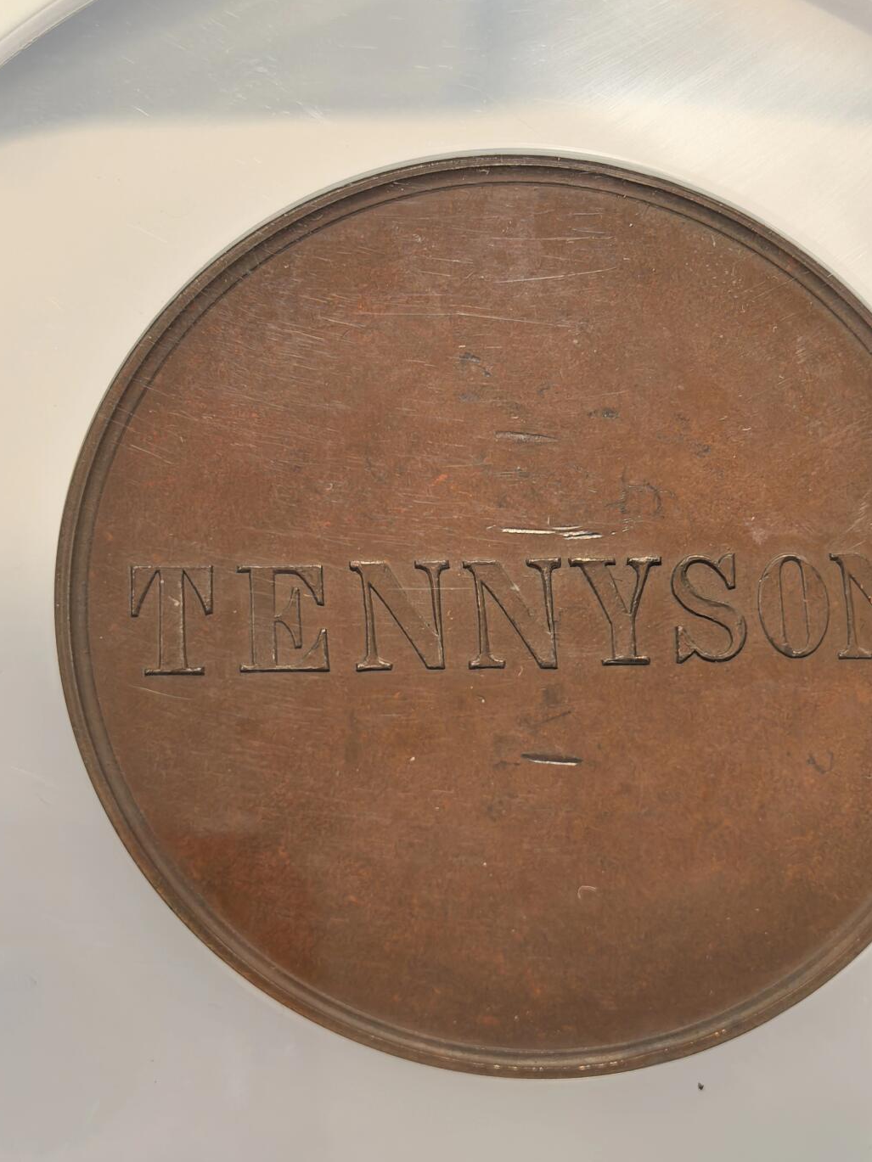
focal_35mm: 71
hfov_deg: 20.7
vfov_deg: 27.4
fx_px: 2384
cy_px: 638
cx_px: 537
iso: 160
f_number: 2
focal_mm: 6.98
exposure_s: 1/50
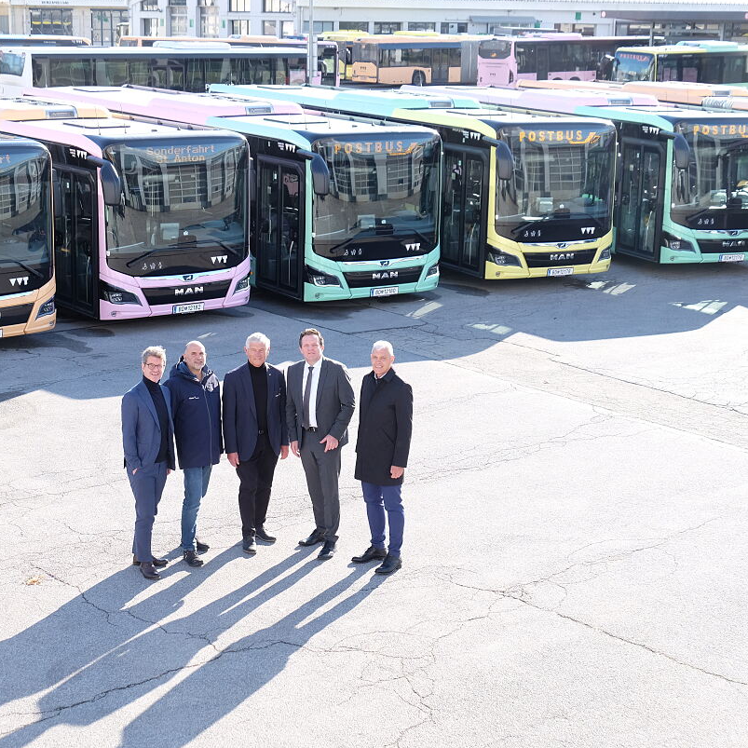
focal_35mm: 57
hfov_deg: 30.0
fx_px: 1393
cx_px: 313
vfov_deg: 30.0
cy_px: 376
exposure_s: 1/120
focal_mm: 29.3
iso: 200
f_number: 5.6
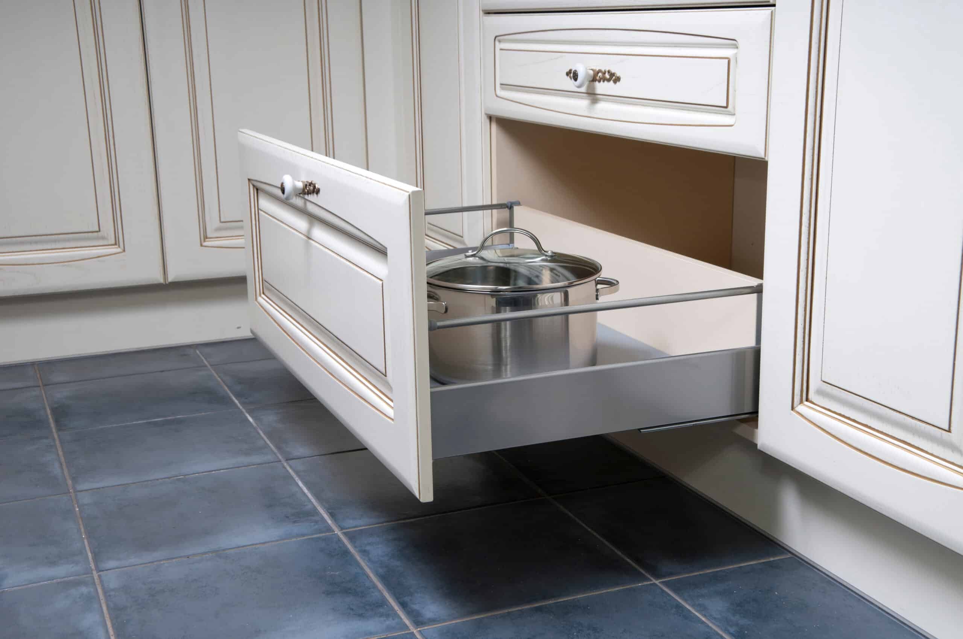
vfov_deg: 28.0
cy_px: 320
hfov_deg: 41.2
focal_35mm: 48
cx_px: 482
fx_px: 1282
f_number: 9
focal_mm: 32
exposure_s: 1/250
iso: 100
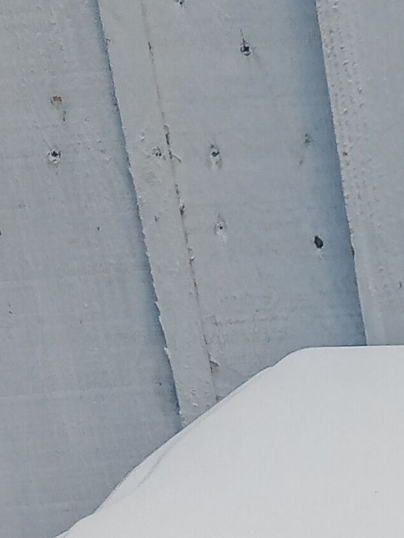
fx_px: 2131
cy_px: 1123
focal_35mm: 137
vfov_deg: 12.4
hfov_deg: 9.9
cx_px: 842
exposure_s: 1/1052
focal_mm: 3.57
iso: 114
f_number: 1.8
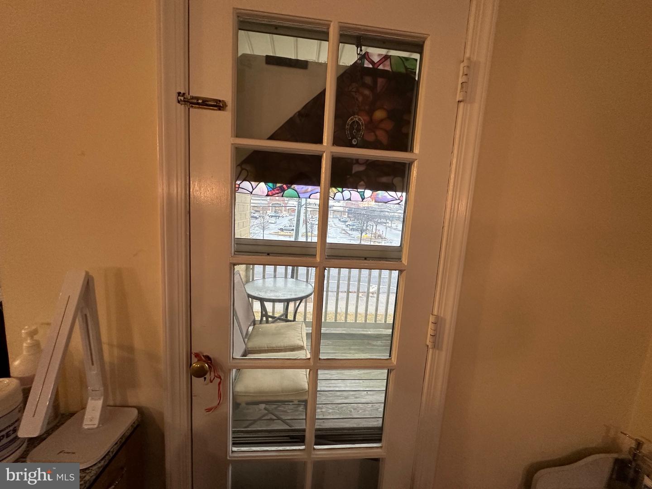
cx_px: 326
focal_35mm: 14
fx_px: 264
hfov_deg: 102.1
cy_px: 244
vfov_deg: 85.7
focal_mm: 2.22
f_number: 2.2
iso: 320
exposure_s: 1/59
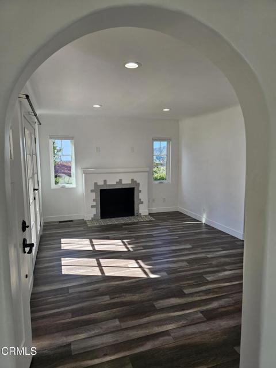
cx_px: 138
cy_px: 184
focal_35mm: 23
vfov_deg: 73.9
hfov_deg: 58.9
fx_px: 245
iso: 20
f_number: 1.7
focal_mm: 6.3
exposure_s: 1/120
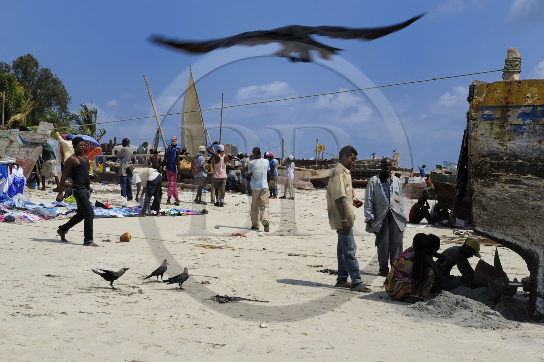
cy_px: 181
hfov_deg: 32.4
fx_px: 936
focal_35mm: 62
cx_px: 272
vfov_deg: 21.9
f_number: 22
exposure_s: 1/250
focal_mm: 62
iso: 400
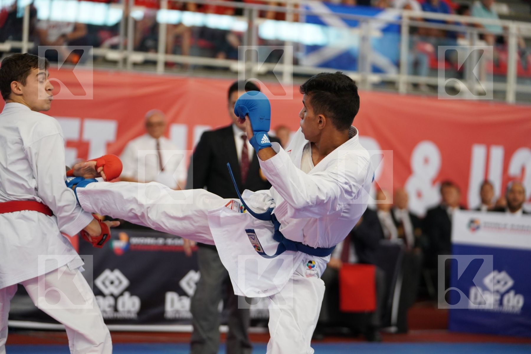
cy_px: 177
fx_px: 1740
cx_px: 266
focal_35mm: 118
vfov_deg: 11.6
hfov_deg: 17.3
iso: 2000
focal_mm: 118
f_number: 2.8
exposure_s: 1/1000
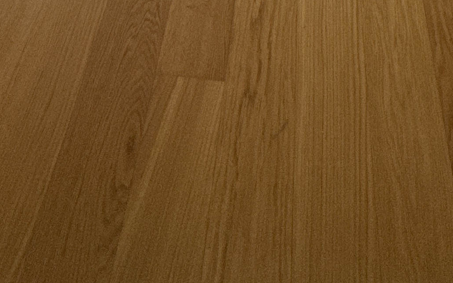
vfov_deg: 11.7
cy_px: -557
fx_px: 716
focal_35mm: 58
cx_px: 239
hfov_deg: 35.1
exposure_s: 1/108
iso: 125
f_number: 2.2
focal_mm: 2.22
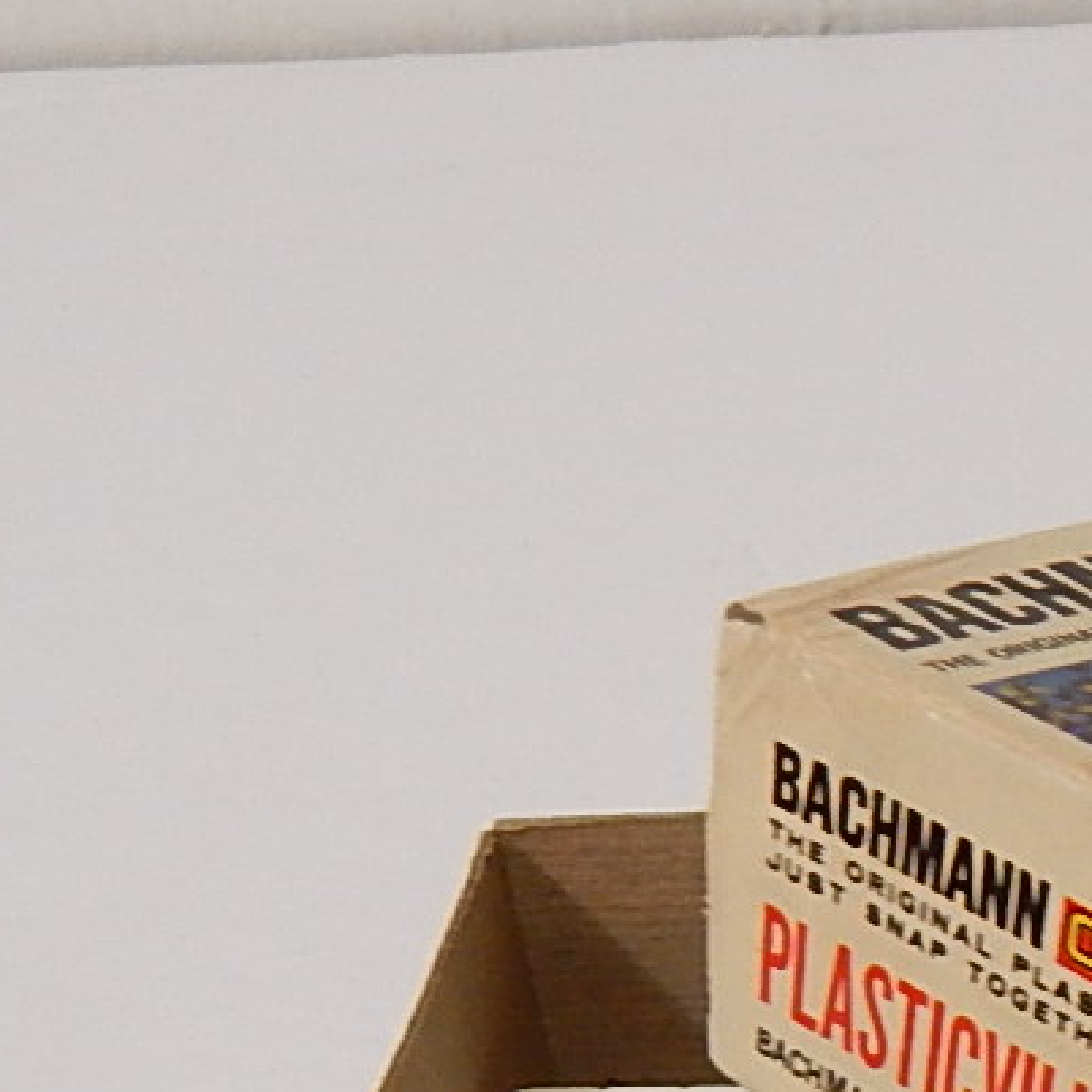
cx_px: 1532
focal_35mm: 88
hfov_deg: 18.0
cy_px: 1567
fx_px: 3141
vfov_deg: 17.9
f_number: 3.1
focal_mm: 4.5
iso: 220
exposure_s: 1/30
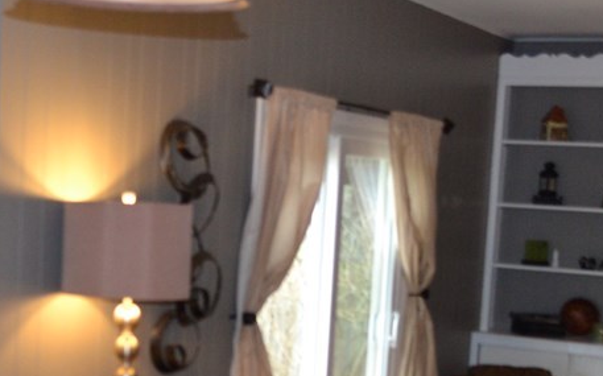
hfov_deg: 25.5
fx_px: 1314
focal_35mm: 80
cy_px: 377
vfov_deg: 16.0
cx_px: 144
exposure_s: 1/60
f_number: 4
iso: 1250
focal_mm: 22
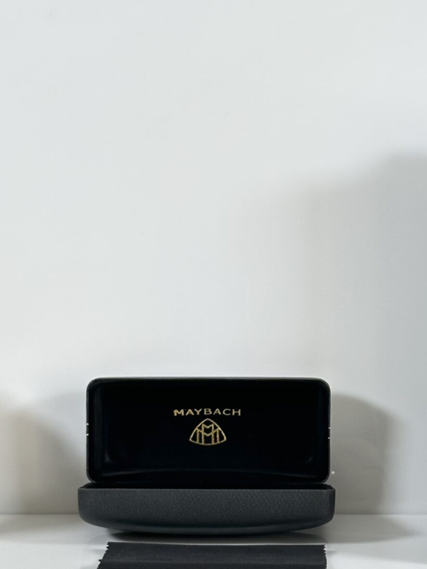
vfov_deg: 18.9
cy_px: 309
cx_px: 293
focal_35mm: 104
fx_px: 1711
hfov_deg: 14.2
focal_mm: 6.86
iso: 80
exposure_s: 1/121
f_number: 1.78
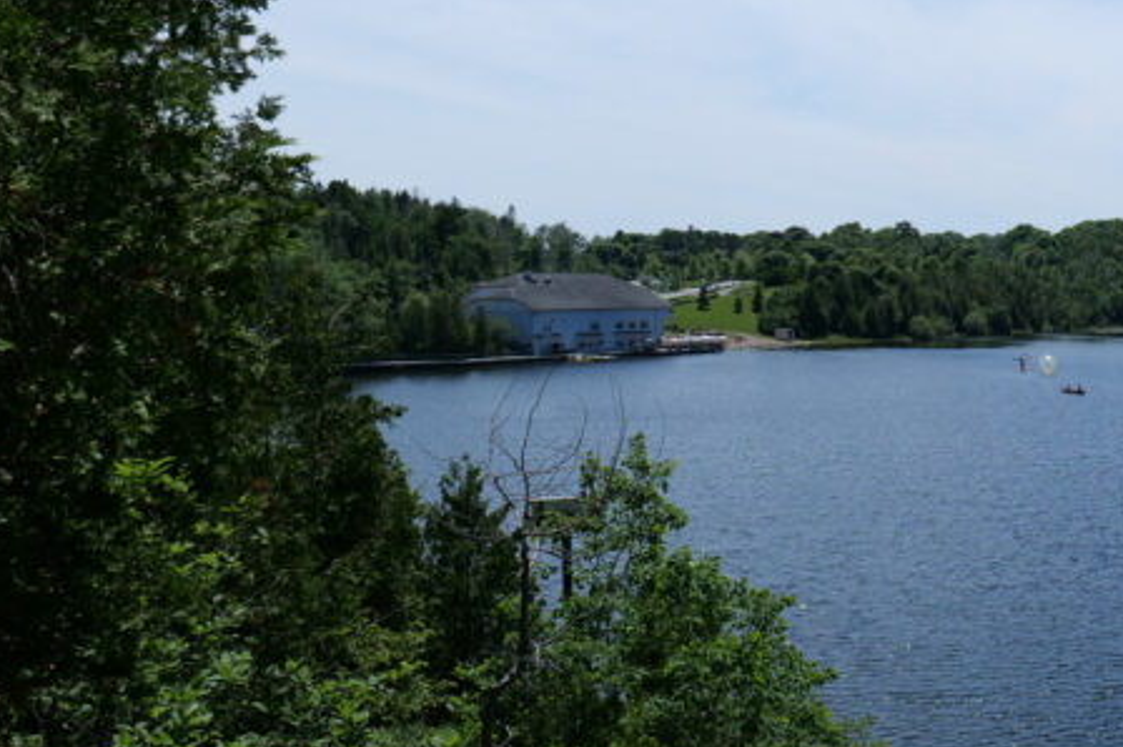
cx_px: 1253
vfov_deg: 28.0
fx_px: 1496
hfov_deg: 35.0
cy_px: 348
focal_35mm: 48
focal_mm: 21
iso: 100
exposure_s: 1/400
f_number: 7.1
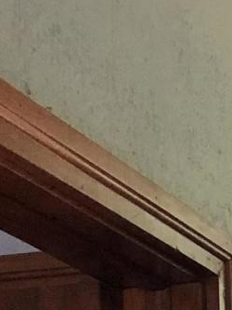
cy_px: 750
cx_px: 459
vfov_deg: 10.2
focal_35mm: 168
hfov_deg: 8.4
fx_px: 1500
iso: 40
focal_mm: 3.99
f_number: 1.8
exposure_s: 1/30
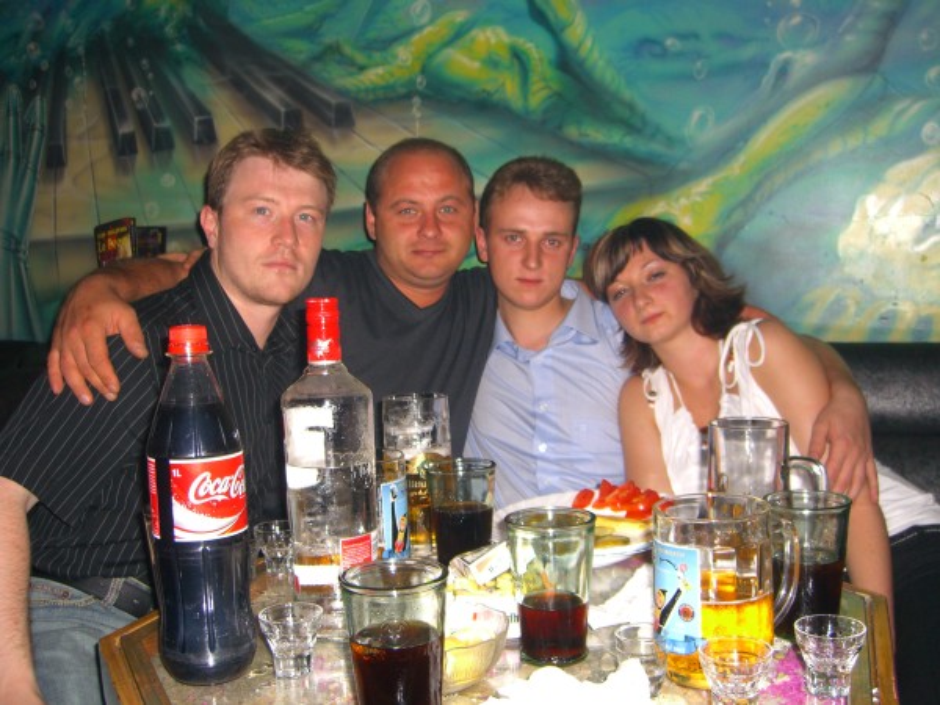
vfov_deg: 37.7
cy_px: 352
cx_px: 470
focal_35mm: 38
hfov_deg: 49.0
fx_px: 1032
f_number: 2.8
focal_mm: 7.9
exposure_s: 1/60
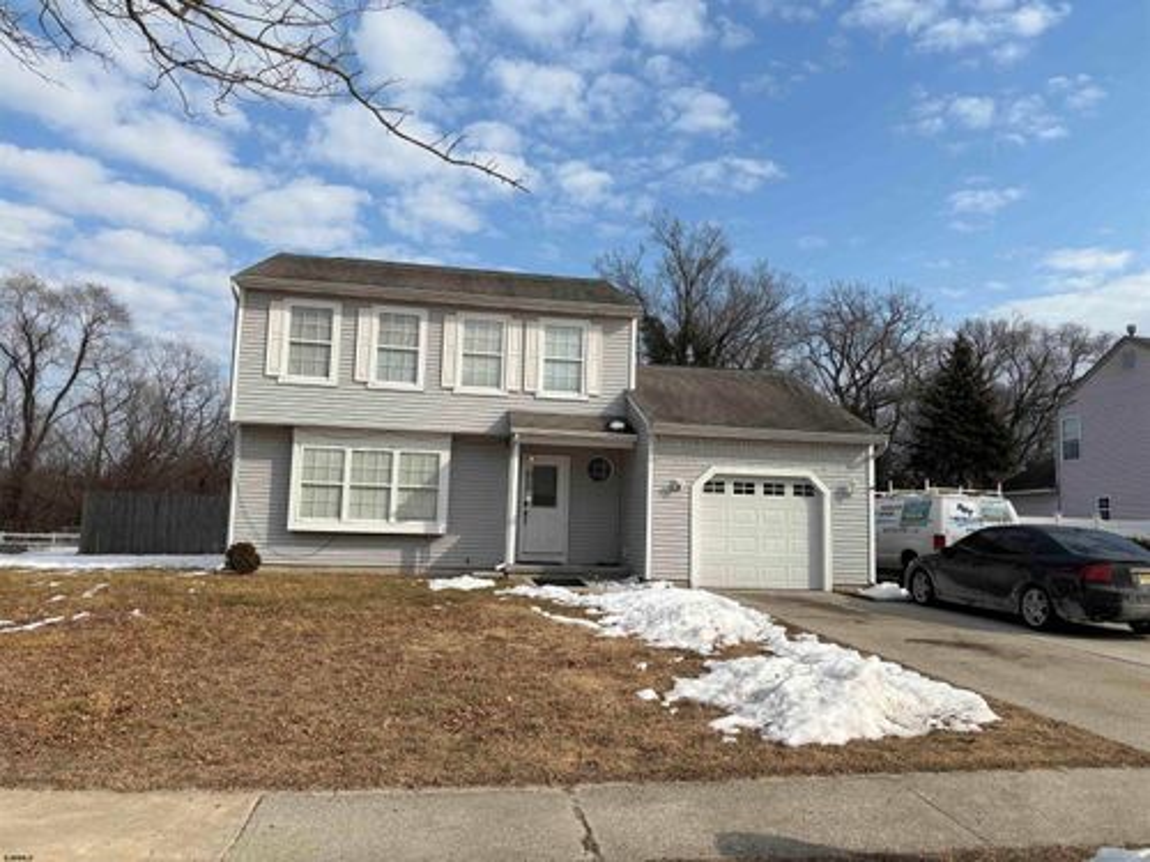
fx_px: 864
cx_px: 575
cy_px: 431
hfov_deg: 67.3
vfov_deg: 53.1
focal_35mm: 26
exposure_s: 1/4082
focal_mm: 5.96
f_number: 1.6
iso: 50
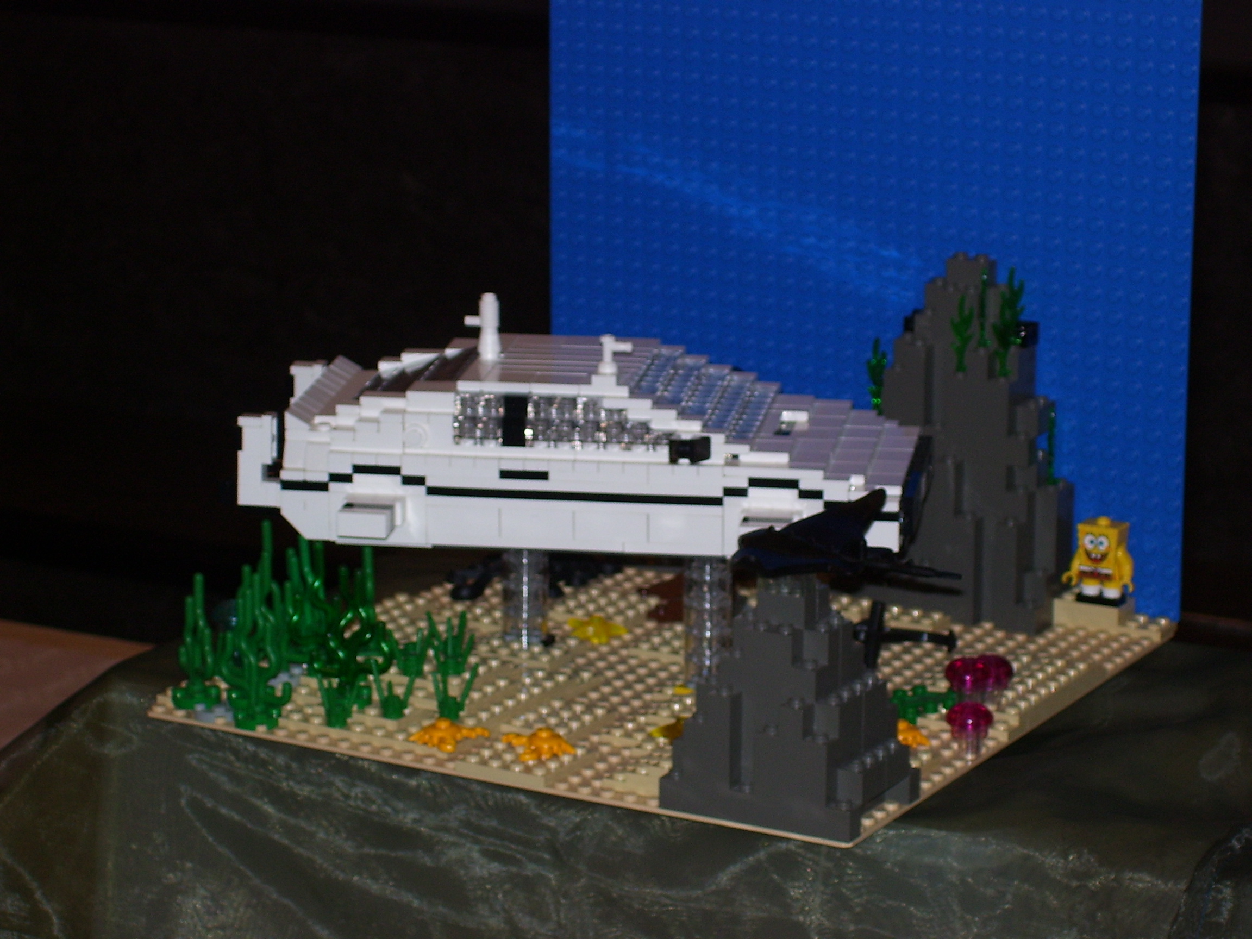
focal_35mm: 108
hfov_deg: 18.2
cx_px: 626
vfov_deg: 13.7
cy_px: 470
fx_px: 3906
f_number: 4.6
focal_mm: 18
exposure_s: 1/90
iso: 80
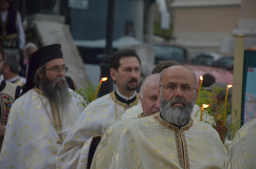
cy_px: 84
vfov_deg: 6.5
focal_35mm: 210
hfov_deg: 9.8
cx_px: 128
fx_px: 1490
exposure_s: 1/320
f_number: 5.6
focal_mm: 140
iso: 1600
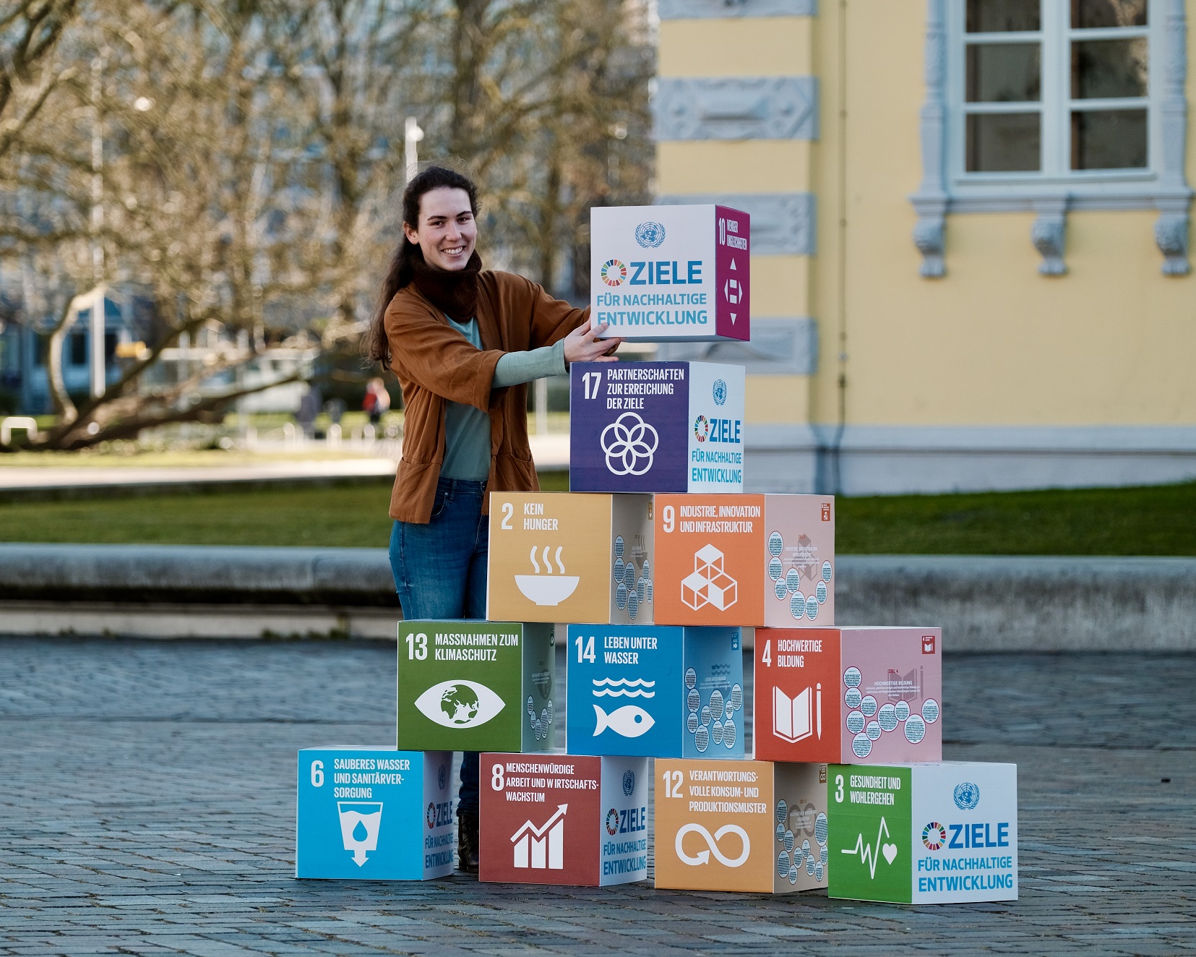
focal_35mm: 161
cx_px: 571
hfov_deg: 12.0
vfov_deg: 9.6
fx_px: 5699
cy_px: 480
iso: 400
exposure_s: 1/1000
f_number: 2.8
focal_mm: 94.5
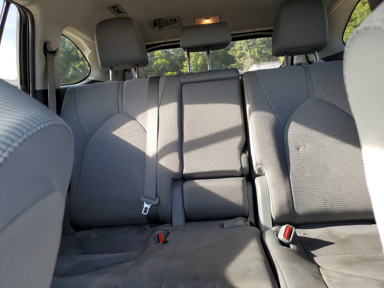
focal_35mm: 26
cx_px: 192
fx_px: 288
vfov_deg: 53.1
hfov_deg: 67.3
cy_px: 144
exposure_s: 1/130
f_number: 1.5
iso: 50
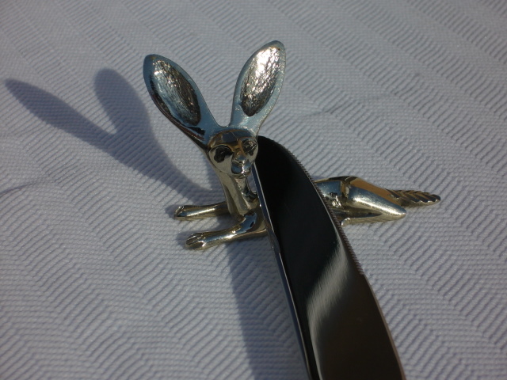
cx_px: 254
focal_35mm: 105
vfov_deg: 14.1
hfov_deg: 18.7
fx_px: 1538
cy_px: 190
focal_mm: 17.4
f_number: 5
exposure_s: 1/800
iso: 80
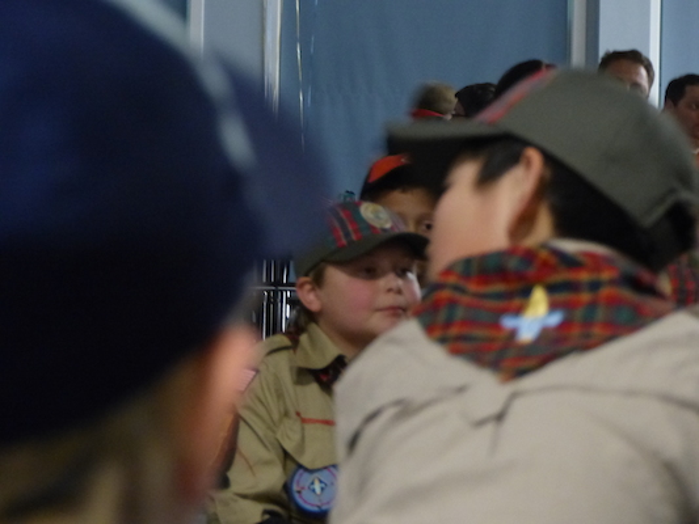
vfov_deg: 11.2
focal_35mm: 133
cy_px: 262
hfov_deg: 14.8
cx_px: 350
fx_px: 2686
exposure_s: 1/5
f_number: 2.8
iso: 800
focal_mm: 23.9
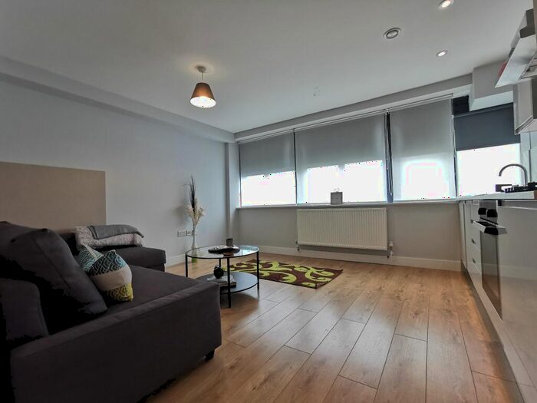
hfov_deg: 94.5
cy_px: 202
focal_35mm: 16
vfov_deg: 78.1
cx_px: 268
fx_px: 248
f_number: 2.2
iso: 200
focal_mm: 2.35
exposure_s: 1/100
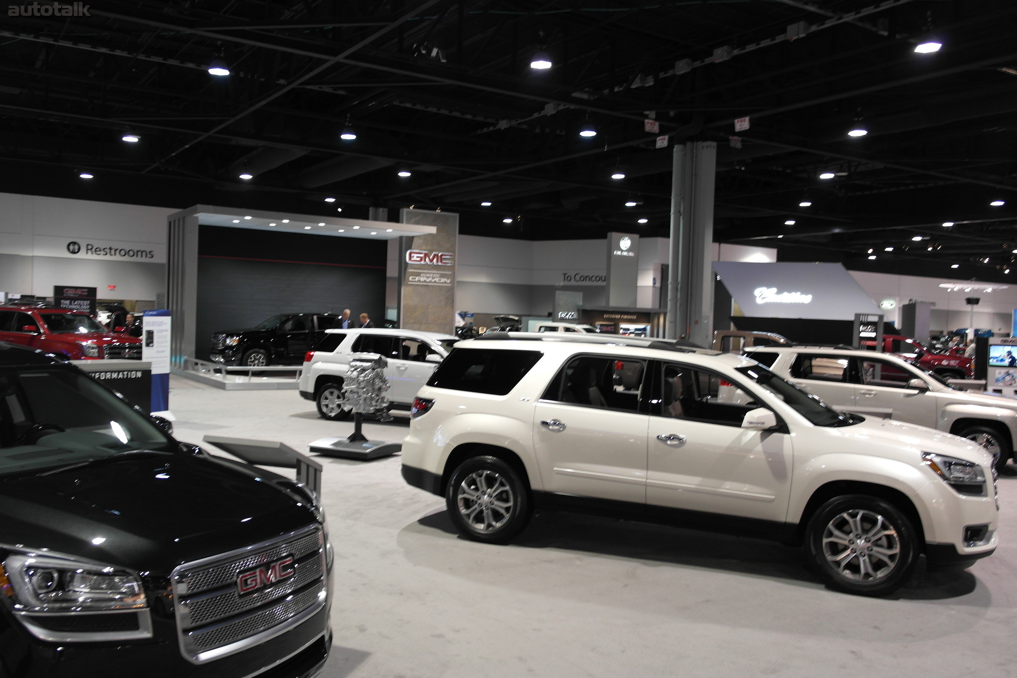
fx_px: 847
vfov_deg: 43.6
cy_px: 339
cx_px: 508
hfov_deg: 61.9
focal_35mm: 30
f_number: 3.5
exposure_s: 1/25
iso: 400
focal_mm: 20
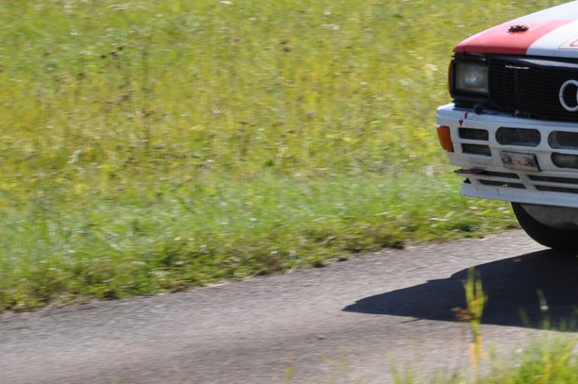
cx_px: 630
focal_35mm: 411
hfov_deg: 5.0
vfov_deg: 3.3
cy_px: -26
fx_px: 6595
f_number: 6.3
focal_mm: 105
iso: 200
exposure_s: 1/640
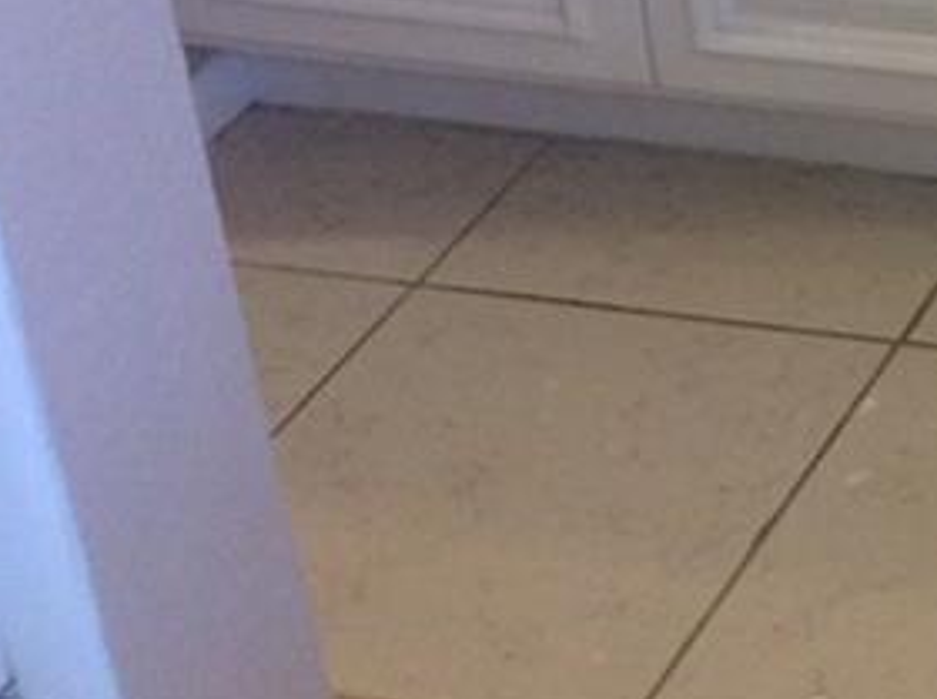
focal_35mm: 117
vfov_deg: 11.7
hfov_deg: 14.8
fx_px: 3162
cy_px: -569
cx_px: 1683
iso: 64
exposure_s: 1/24
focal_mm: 3.3
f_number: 2.4
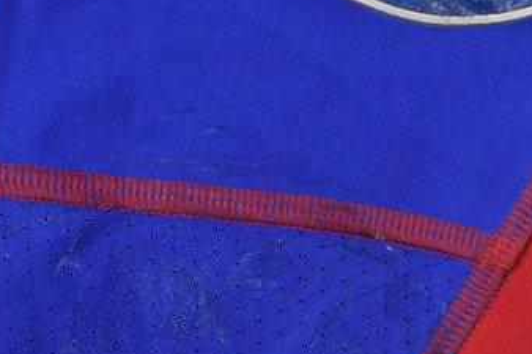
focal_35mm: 151
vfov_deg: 9.0
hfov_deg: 13.6
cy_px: 46
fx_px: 2230
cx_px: 268
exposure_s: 1/60
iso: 400
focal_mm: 34
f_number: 11
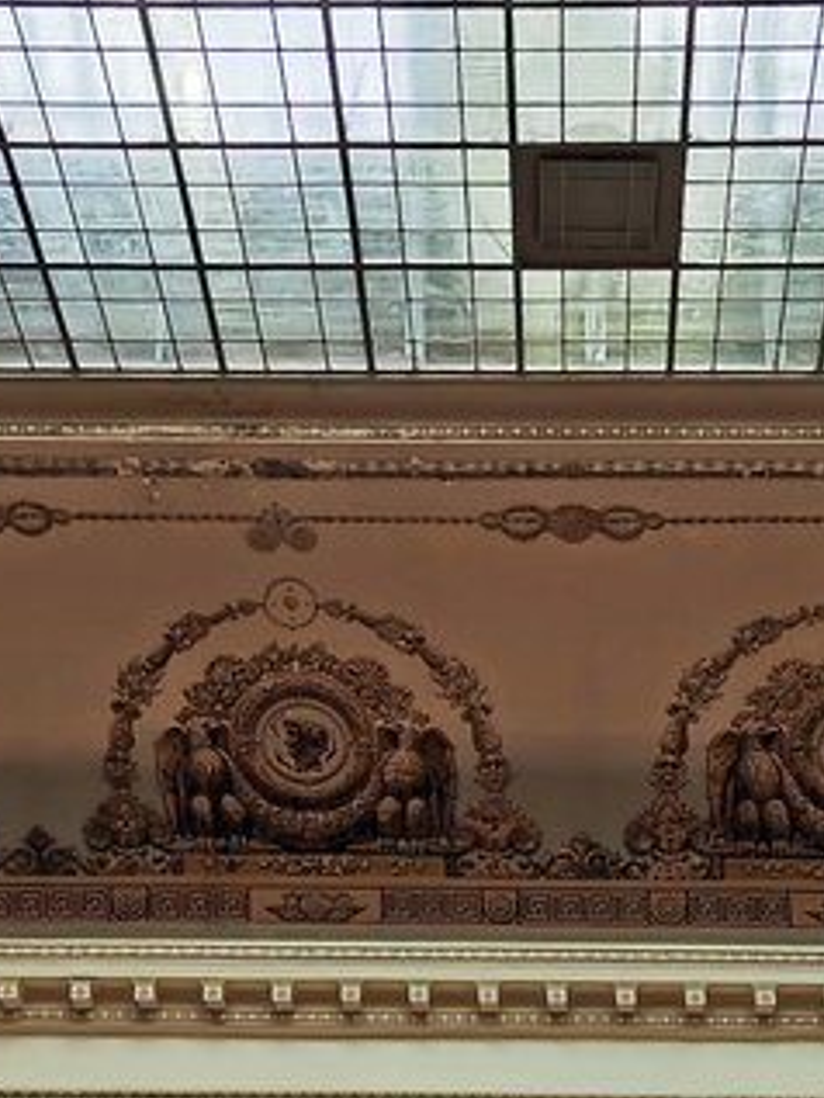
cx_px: 433
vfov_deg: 32.9
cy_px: 741
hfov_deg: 25.2
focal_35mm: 58
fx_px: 1840
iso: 279
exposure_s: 1/100
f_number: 1.9
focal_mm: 5.52
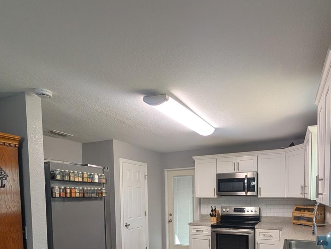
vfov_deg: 59.9
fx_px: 192
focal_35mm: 20
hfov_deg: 80.0
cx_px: 208
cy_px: 205
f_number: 1.7
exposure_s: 1/60
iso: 61
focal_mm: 2.02
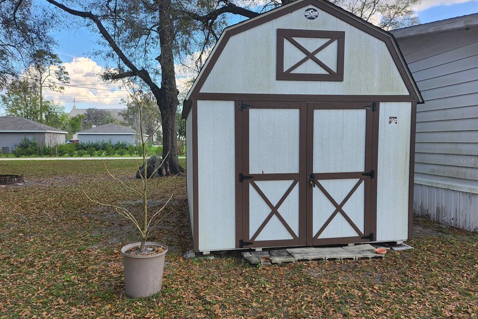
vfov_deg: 49.5
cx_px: 231
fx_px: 345
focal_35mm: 26
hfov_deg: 69.4
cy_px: 161
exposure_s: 1/541
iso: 50
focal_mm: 5
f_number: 1.8
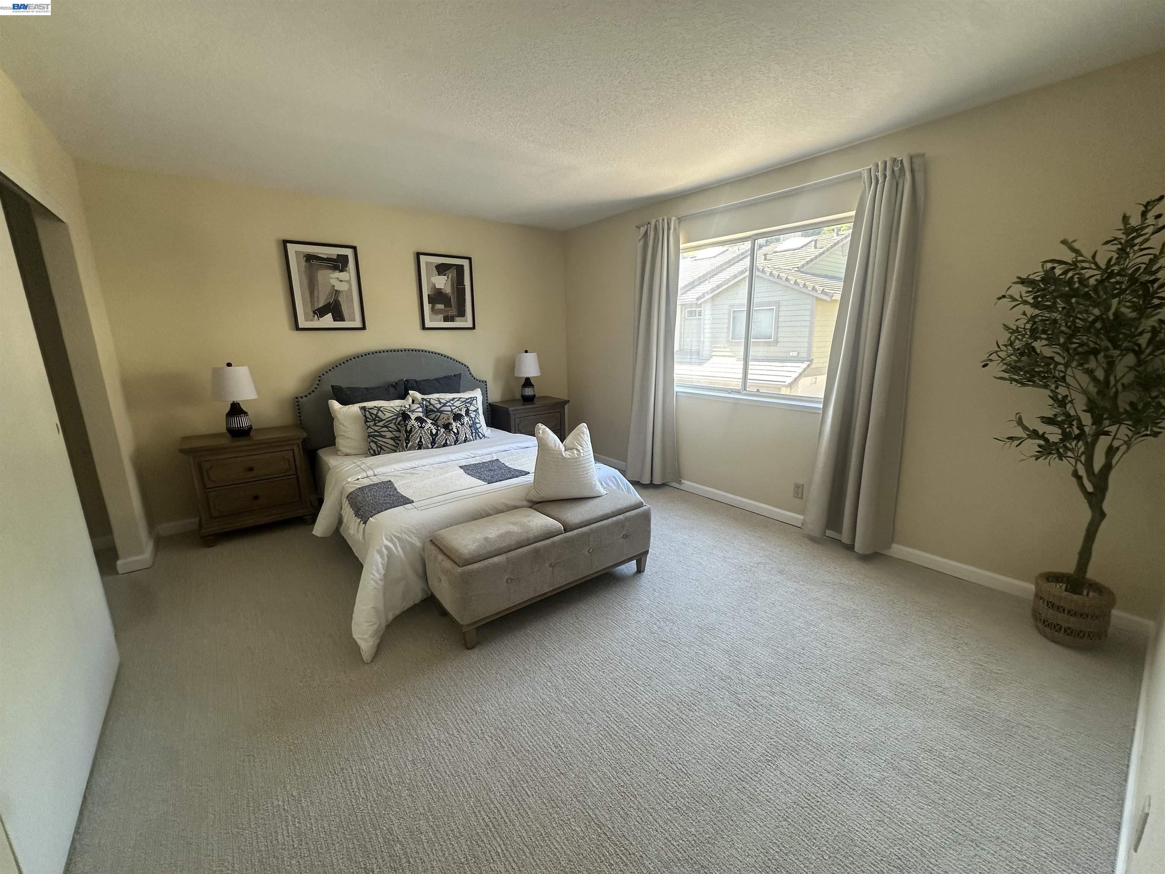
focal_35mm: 14
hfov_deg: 102.1
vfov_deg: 85.7
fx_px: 471
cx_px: 582
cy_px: 437
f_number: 2.2
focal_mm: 2.22
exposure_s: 1/99
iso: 125
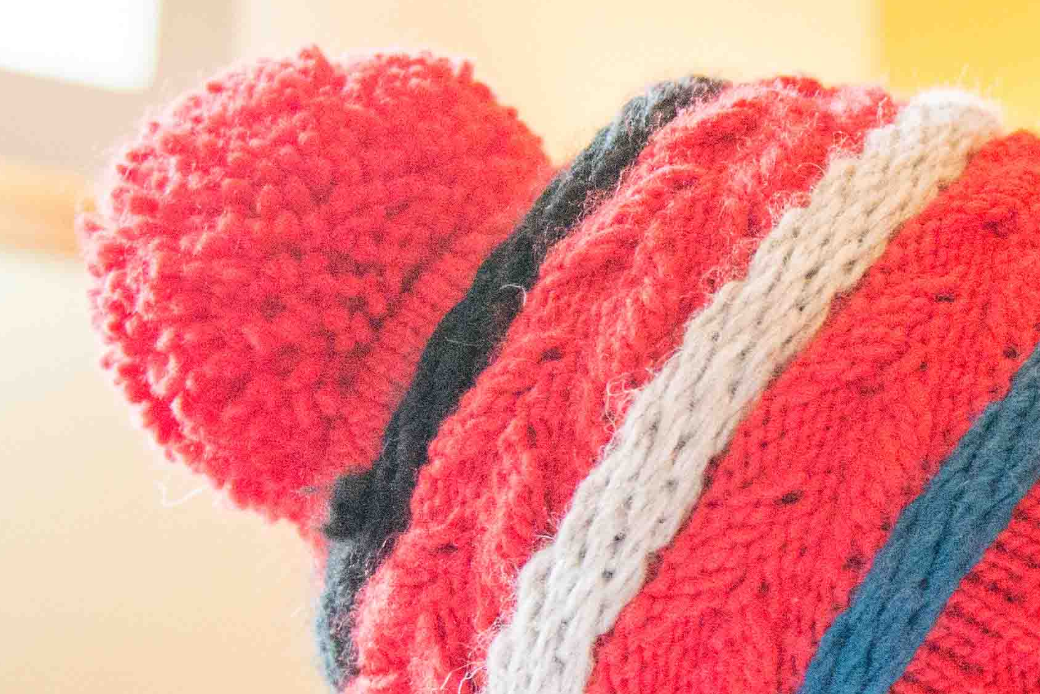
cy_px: 612
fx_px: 3265
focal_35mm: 113
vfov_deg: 12.1
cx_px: 1146
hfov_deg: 17.5
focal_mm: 26
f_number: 2.8
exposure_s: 1/250
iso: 1250
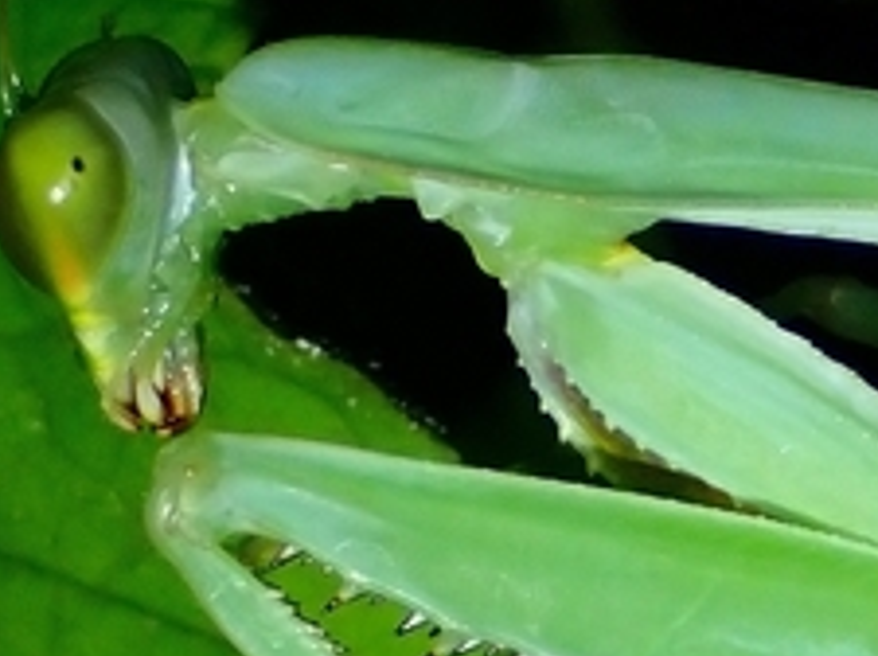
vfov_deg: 3.8
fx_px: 9901
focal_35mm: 391
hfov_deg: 5.0
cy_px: 572
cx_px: 1171
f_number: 5.6
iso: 200
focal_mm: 13.65
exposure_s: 1/160
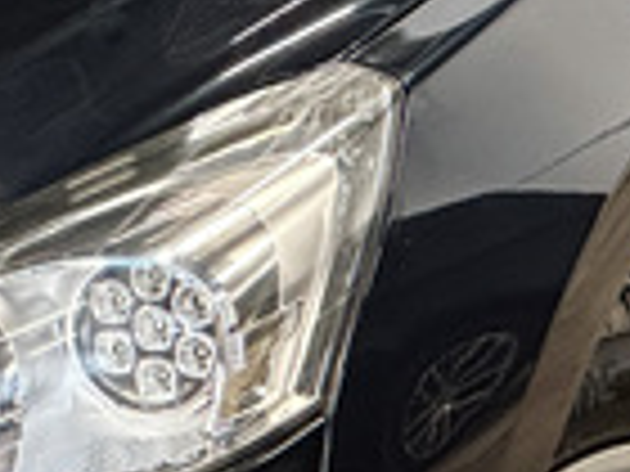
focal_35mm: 358
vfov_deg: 4.2
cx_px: -108
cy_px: 405
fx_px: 6515
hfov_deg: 5.5
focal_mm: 9
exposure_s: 1/50
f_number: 2.8
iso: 640
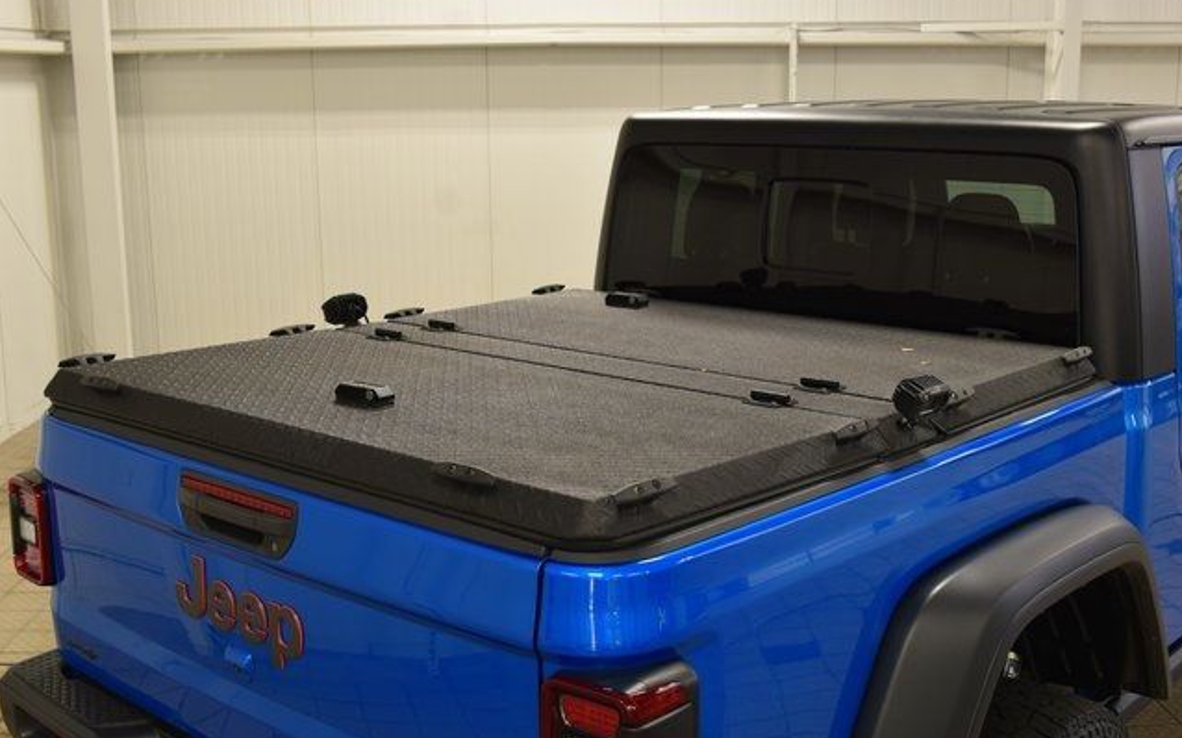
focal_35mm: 45
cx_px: 591
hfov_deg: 44.8
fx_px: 1433
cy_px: 368
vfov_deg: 28.9
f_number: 6.3
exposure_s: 1/20
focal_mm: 29
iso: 400
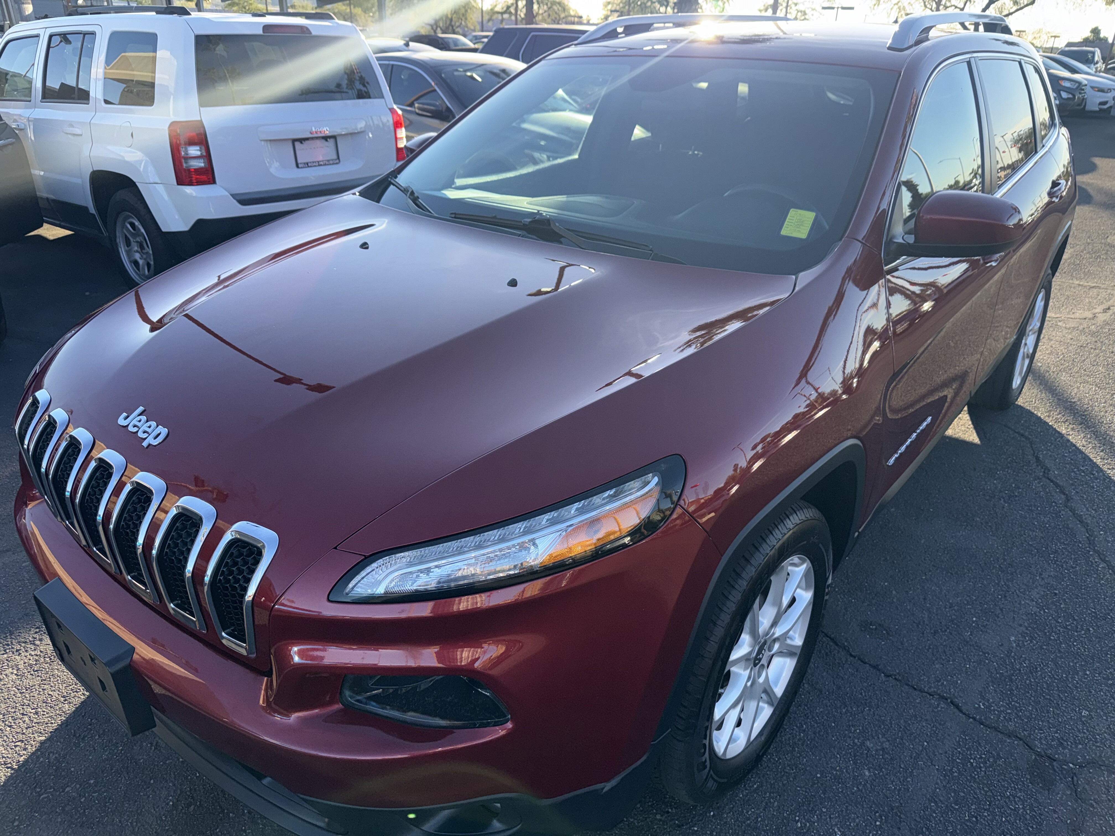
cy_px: 418
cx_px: 558
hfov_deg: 71.6
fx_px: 773
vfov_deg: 56.8
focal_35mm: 24
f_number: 1.78
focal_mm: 6.76
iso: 64
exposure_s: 1/742
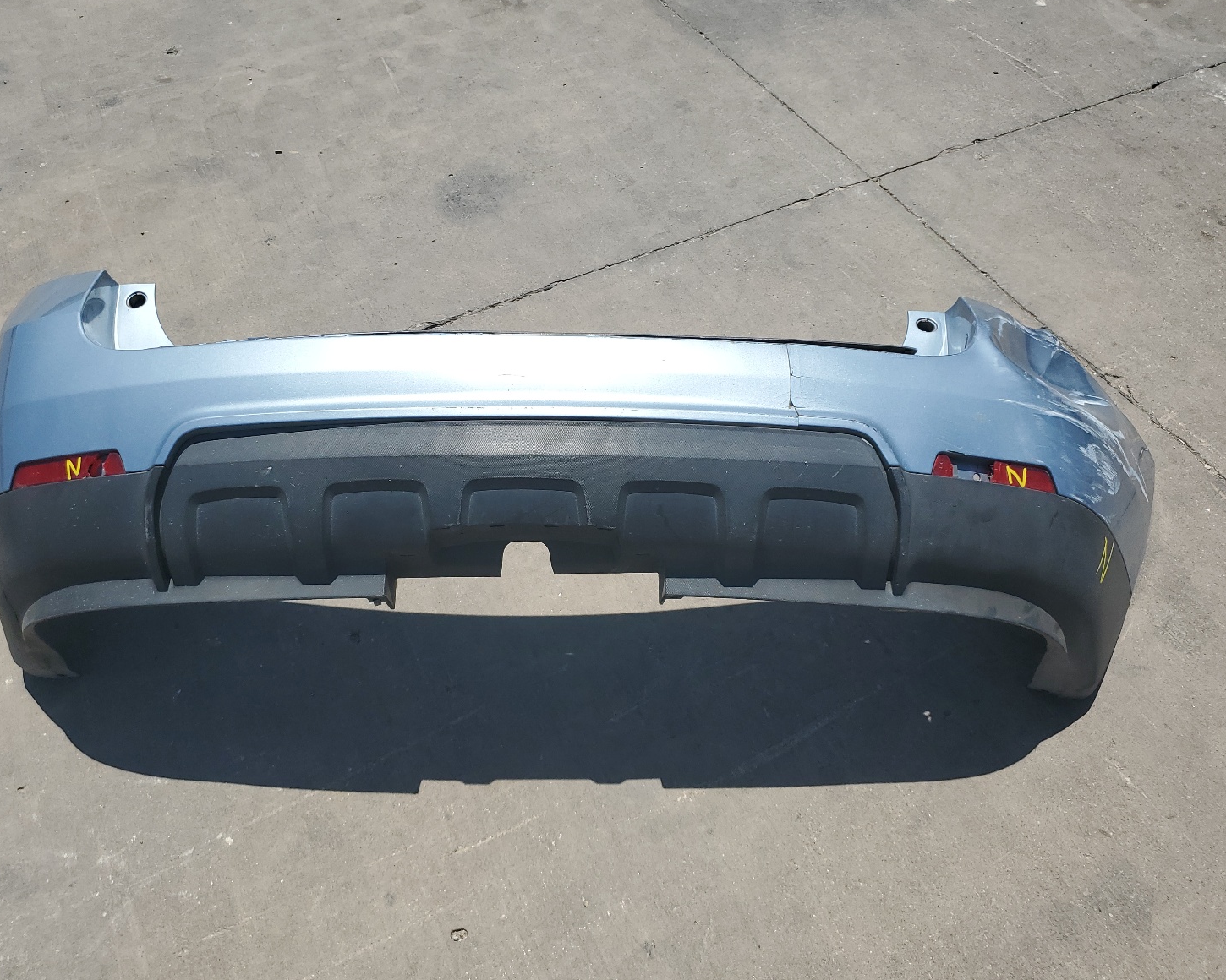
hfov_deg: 62.2
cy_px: 498
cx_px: 572
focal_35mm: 28
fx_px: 1016
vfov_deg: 51.5
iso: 50
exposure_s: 1/5000
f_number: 1.5
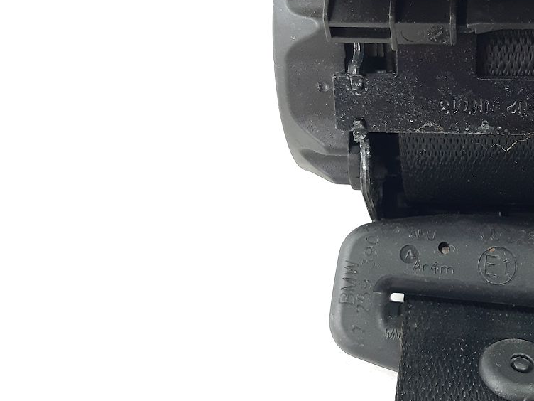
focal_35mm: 61
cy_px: 204
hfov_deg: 30.5
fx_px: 941
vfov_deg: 24.0
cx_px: 461
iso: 125
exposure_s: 1/50
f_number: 1.7
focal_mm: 3.93
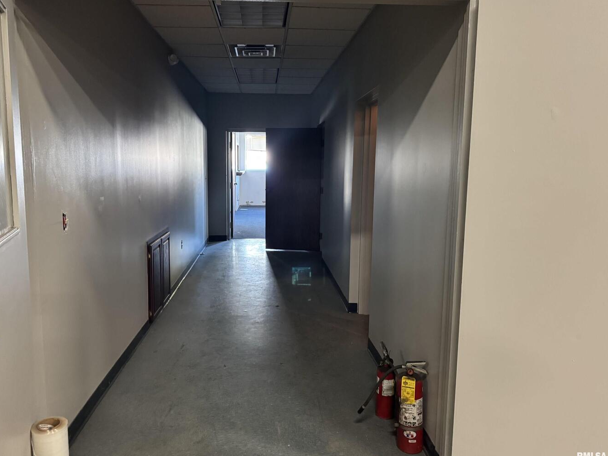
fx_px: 457
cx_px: 280
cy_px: 216
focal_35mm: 26
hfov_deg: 67.2
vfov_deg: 53.0
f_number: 1.78
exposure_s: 1/60
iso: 640
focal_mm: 6.76
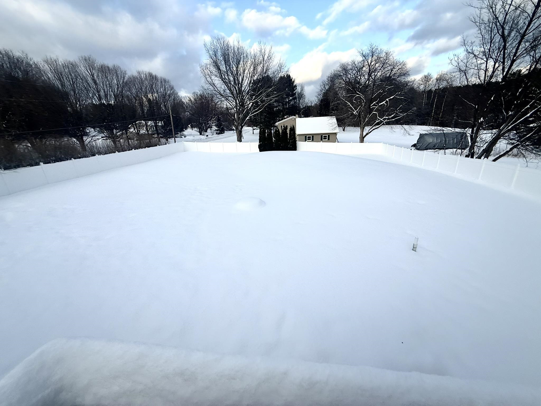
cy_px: 203
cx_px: 270
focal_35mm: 14
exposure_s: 1/1189
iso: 50
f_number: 2.2
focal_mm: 2.22
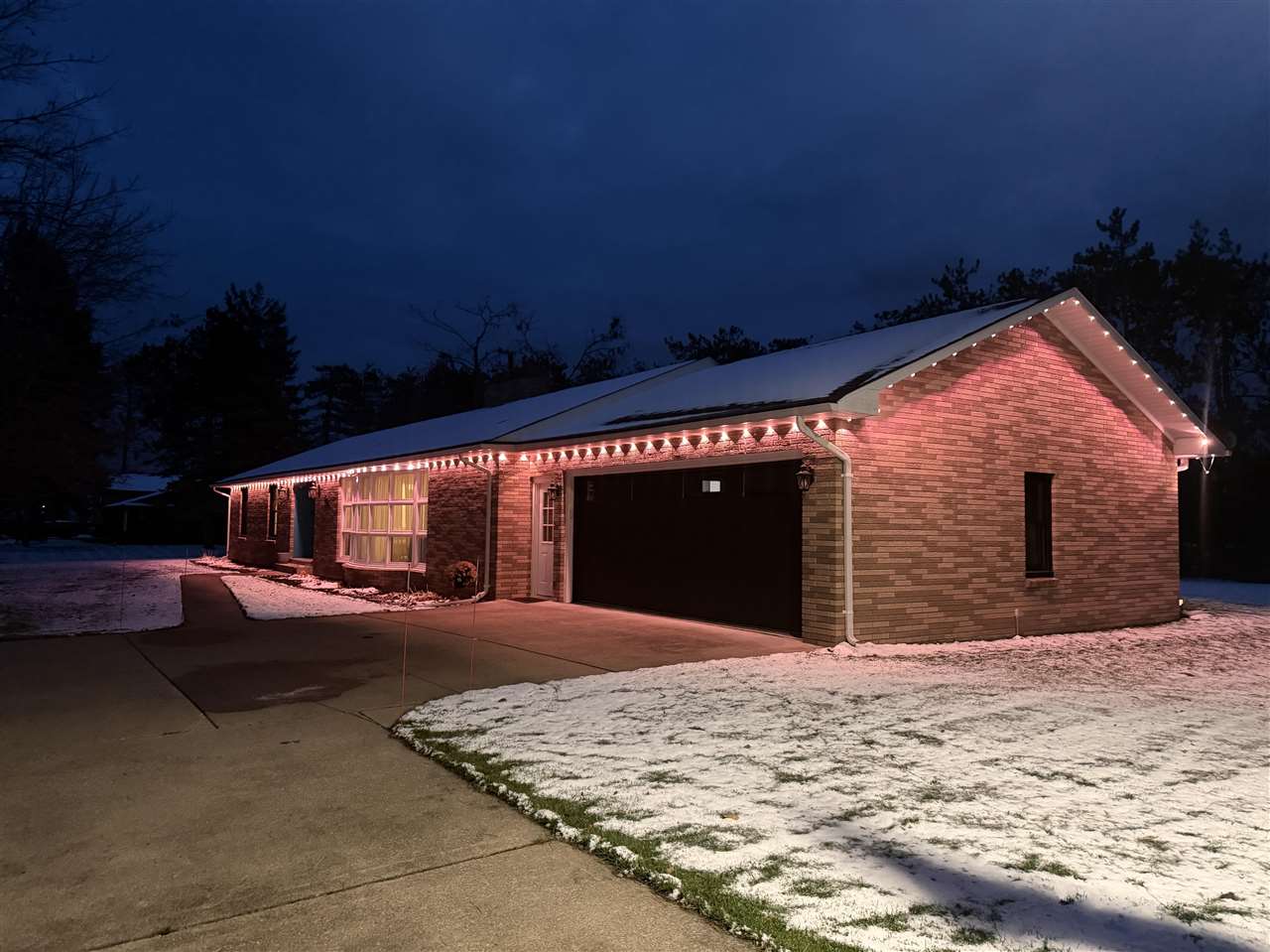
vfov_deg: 56.8
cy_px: 476
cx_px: 635
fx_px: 880
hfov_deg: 71.6
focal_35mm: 24
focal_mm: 6.76
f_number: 1.78
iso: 800
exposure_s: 1/30
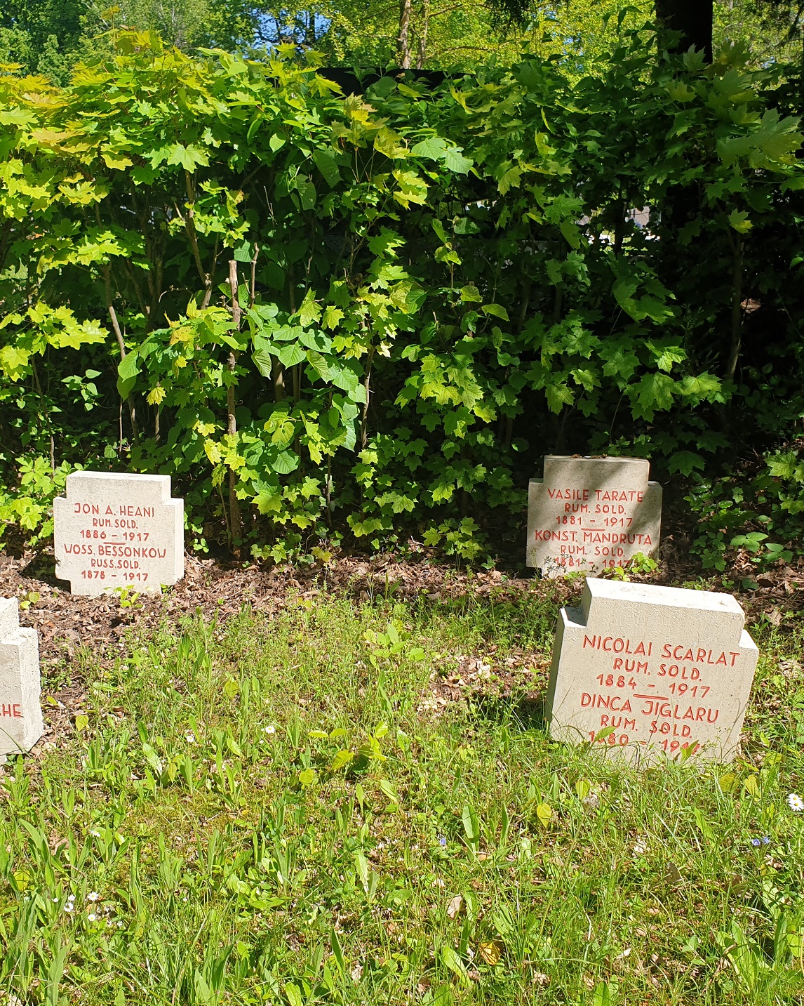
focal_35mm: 34
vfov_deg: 52.9
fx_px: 1012
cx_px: 341
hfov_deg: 43.2
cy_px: 505
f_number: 2.4
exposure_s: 1/1005
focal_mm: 4.3
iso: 50
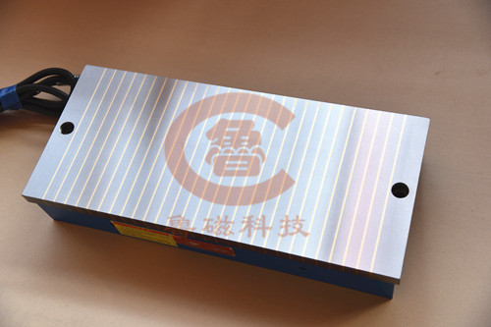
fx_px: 654
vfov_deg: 28.1
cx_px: 246
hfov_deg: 41.1
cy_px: 164
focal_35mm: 48
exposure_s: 1/60
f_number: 4
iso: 400
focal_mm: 48
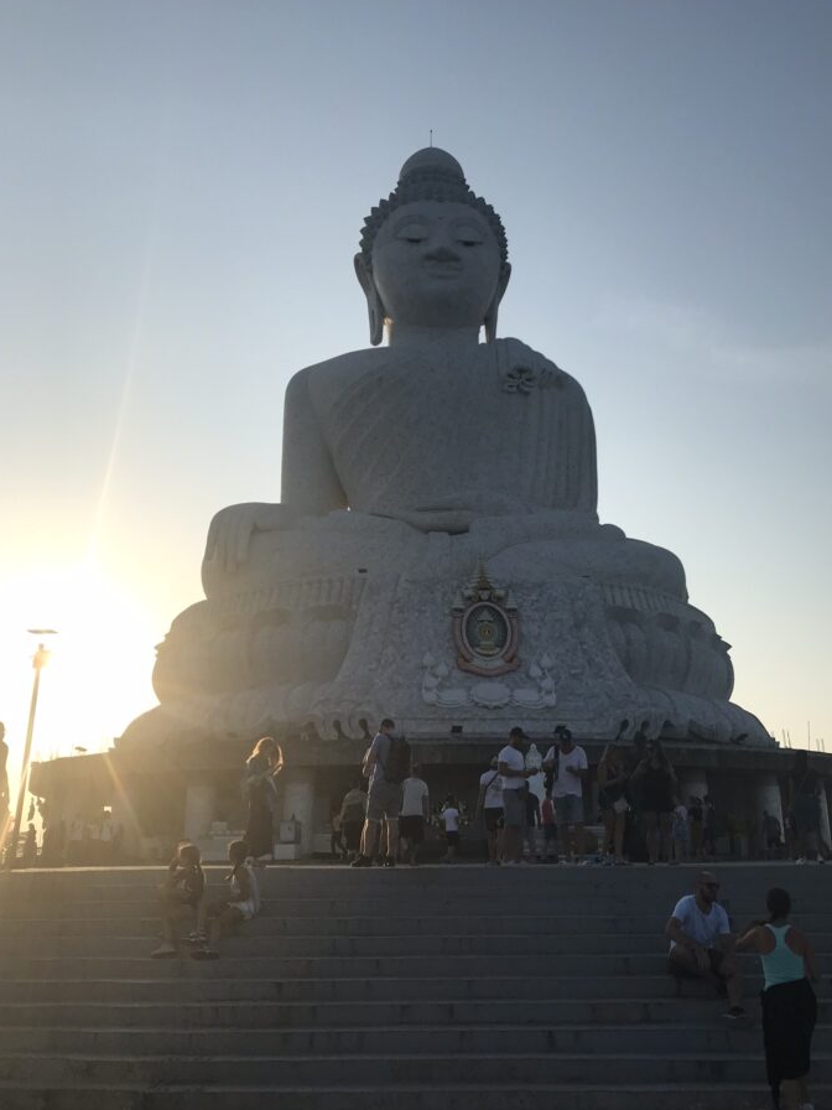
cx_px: 458
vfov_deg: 56.7
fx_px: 1025
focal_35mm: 32
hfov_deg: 44.1
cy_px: 503
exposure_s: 1/3831
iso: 20
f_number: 1.8
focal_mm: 3.99
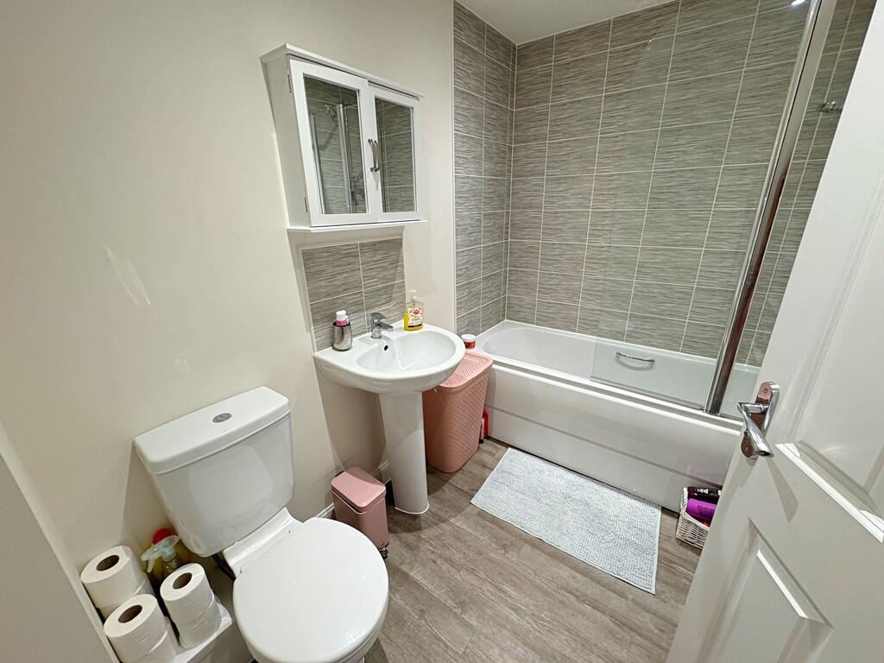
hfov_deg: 102.1
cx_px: 442
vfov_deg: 85.7
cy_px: 332
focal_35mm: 14
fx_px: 358
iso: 200
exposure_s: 1/100
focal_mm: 2.22
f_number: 2.2
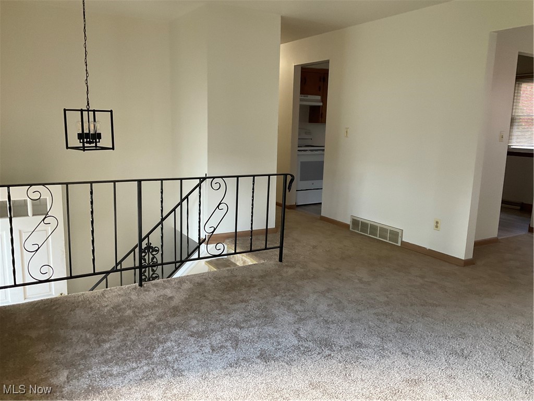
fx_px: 447
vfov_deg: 48.2
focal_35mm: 29
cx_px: 267
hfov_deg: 61.7
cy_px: 200
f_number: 1.8
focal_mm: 3
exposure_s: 1/60
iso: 125
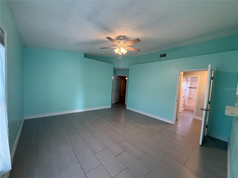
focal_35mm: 14
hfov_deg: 102.1
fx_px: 96
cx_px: 119
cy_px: 89
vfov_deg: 85.7
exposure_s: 1/120
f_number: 2.2
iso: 500
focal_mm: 2.22
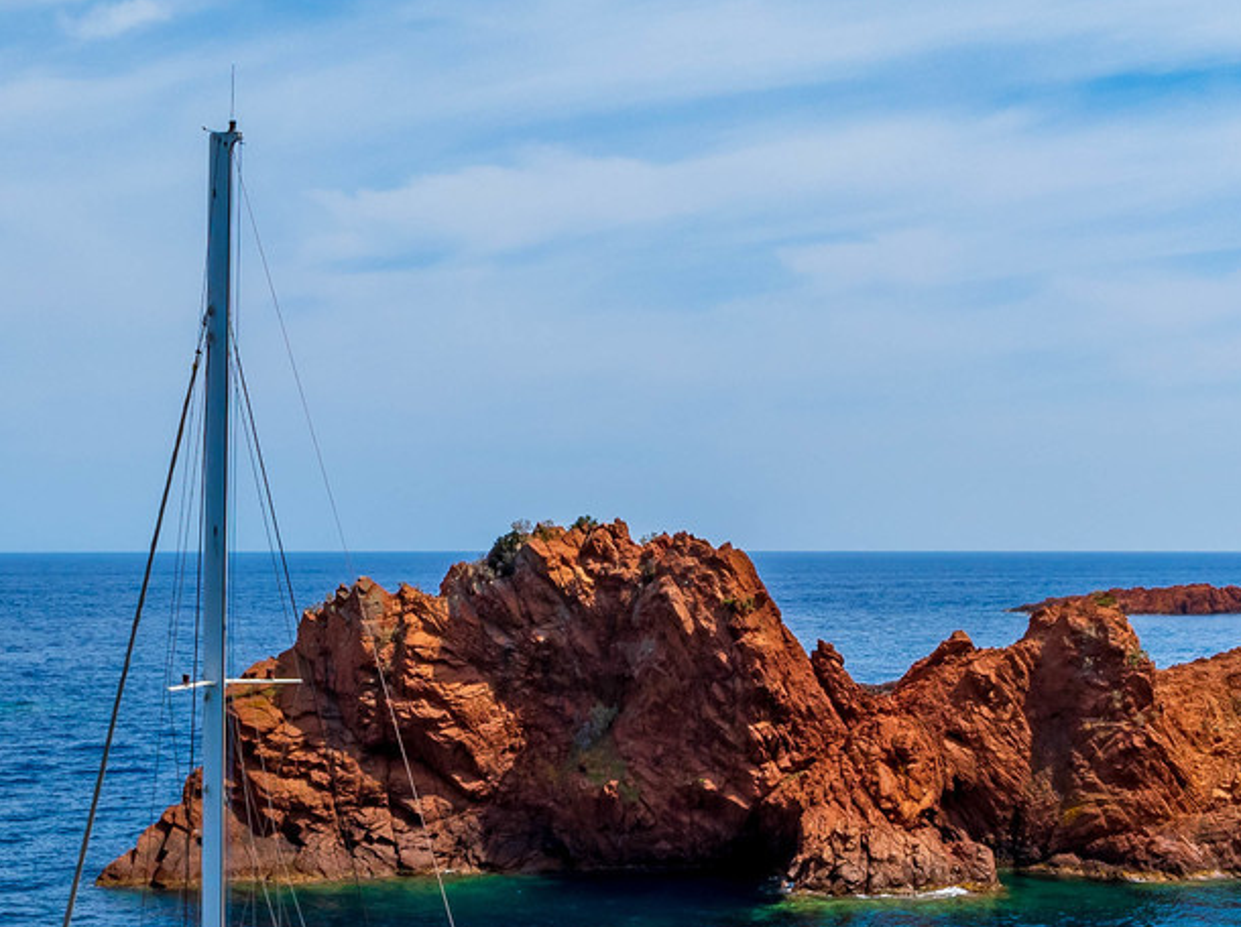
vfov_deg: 22.5
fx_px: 2256
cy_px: 872
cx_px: 651
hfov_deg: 30.8
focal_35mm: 63
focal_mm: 12.3
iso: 100
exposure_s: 1/200
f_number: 11
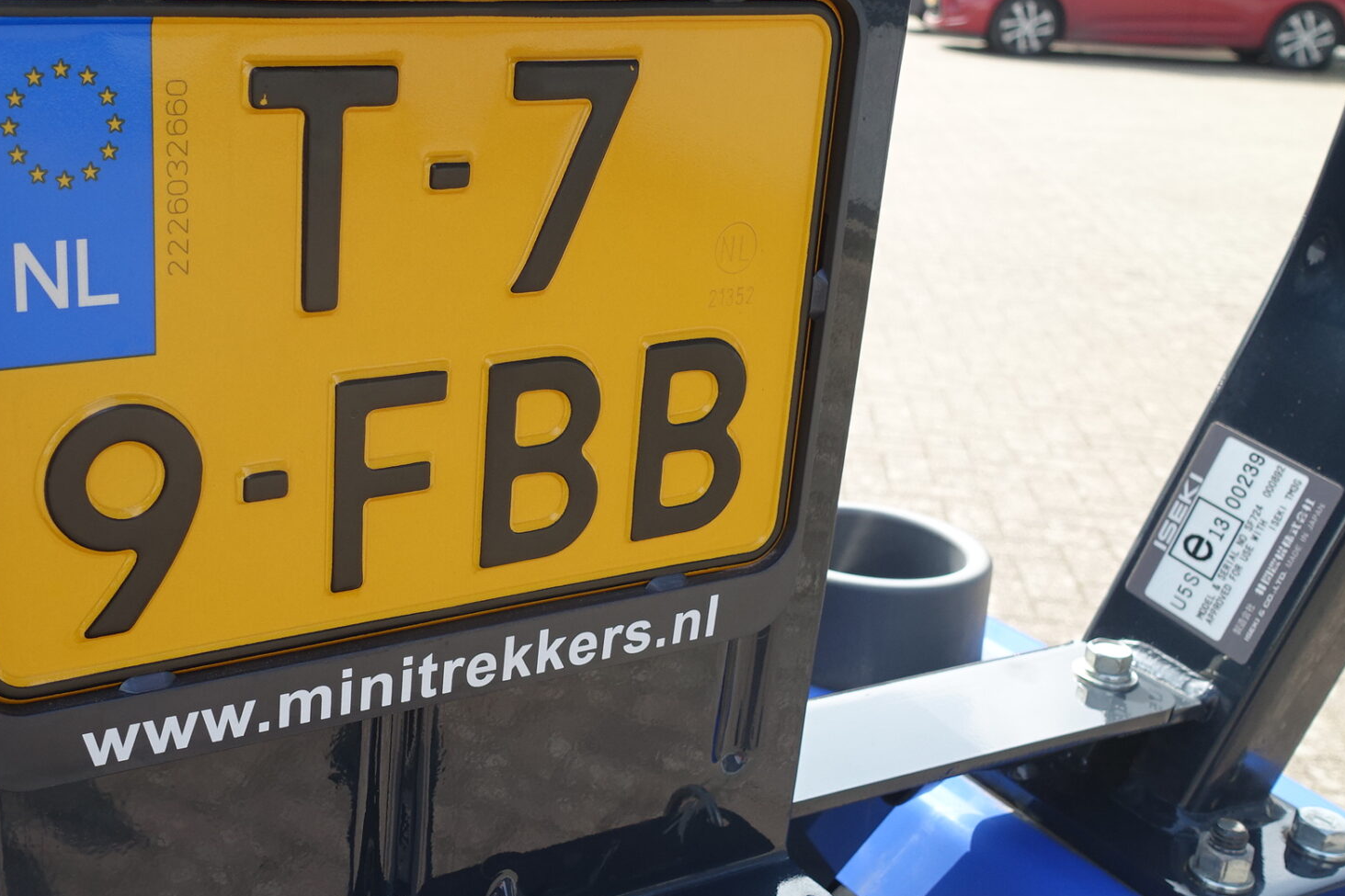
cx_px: 430
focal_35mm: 42
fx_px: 1569
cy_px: 459
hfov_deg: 45.6
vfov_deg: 31.9
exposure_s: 1/250
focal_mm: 8.8
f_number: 4
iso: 125
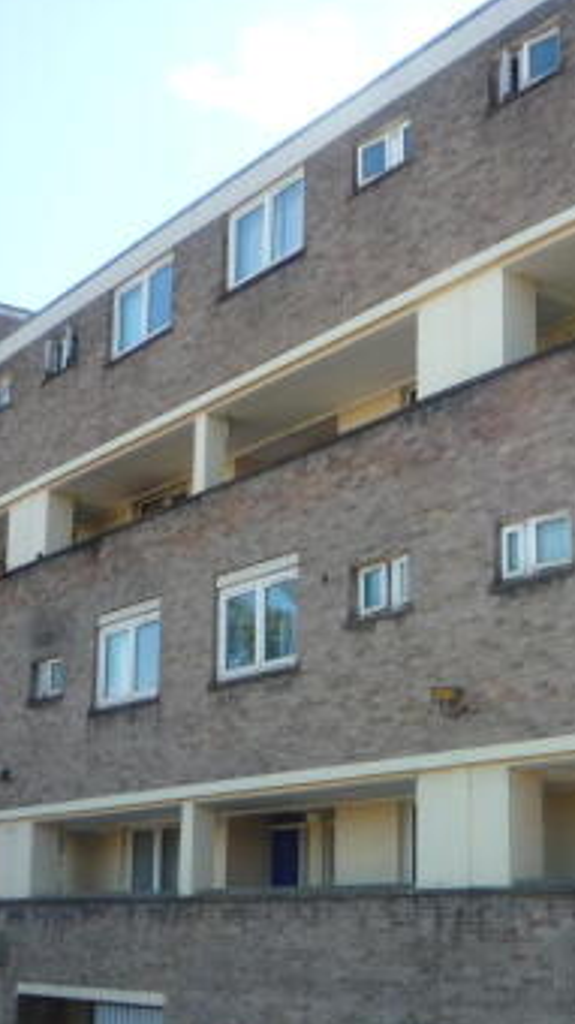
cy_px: 613
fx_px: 1519
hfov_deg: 21.3
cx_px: 414
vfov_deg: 37.1
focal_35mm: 56
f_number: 4
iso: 100
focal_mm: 5.2
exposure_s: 1/200
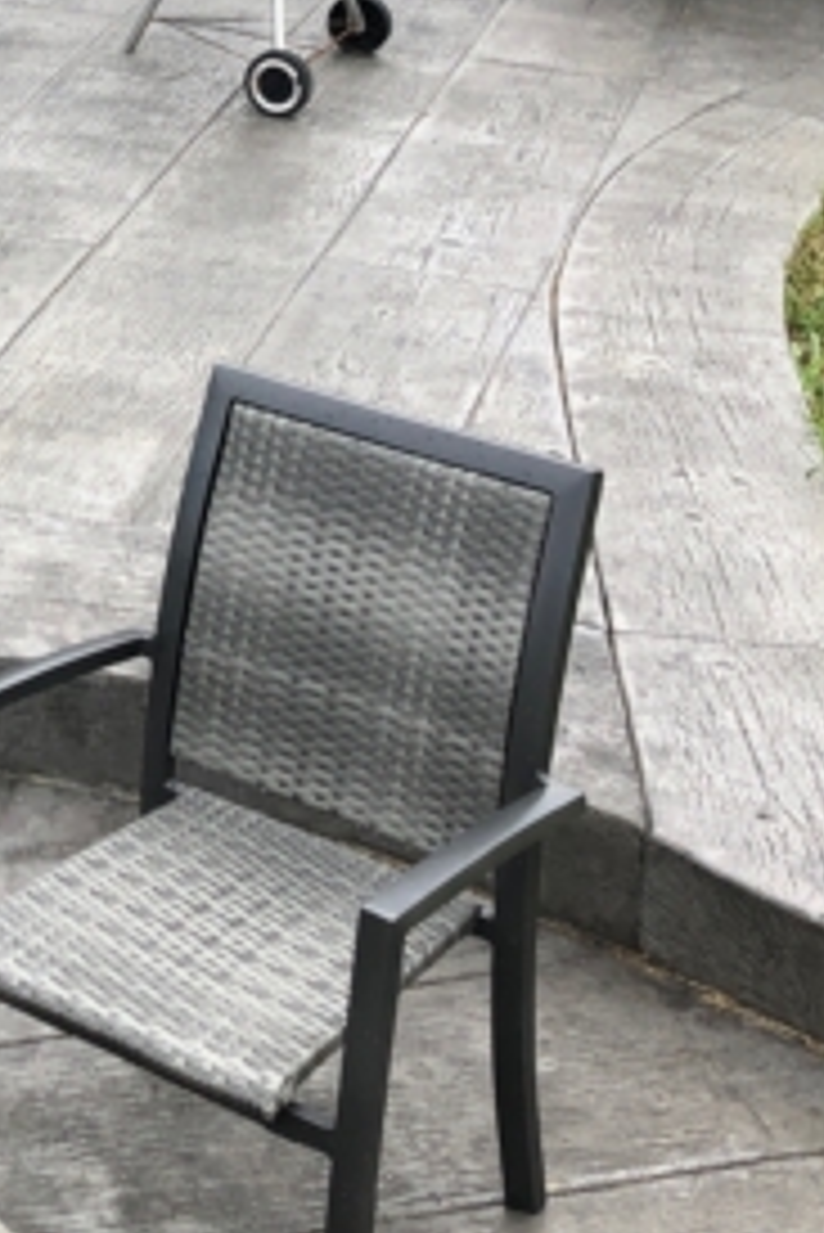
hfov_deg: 15.3
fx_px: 2914
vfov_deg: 23.2
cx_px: -243
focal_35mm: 85
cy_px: 76
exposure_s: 1/475
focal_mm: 3.99
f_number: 1.8
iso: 20
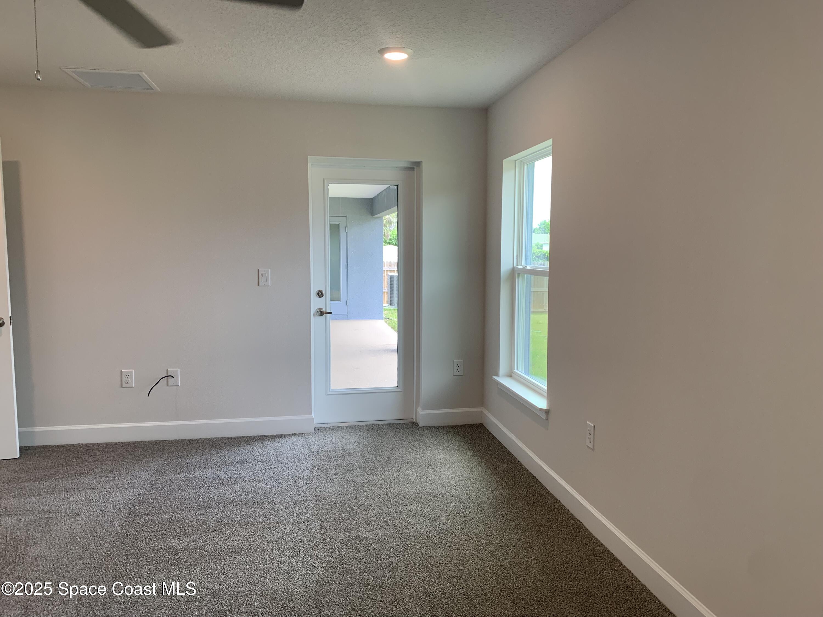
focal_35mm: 26
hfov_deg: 67.3
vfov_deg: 53.1
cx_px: 412
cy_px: 308
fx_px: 618
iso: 64
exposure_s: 1/120
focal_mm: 4.25
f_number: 1.8
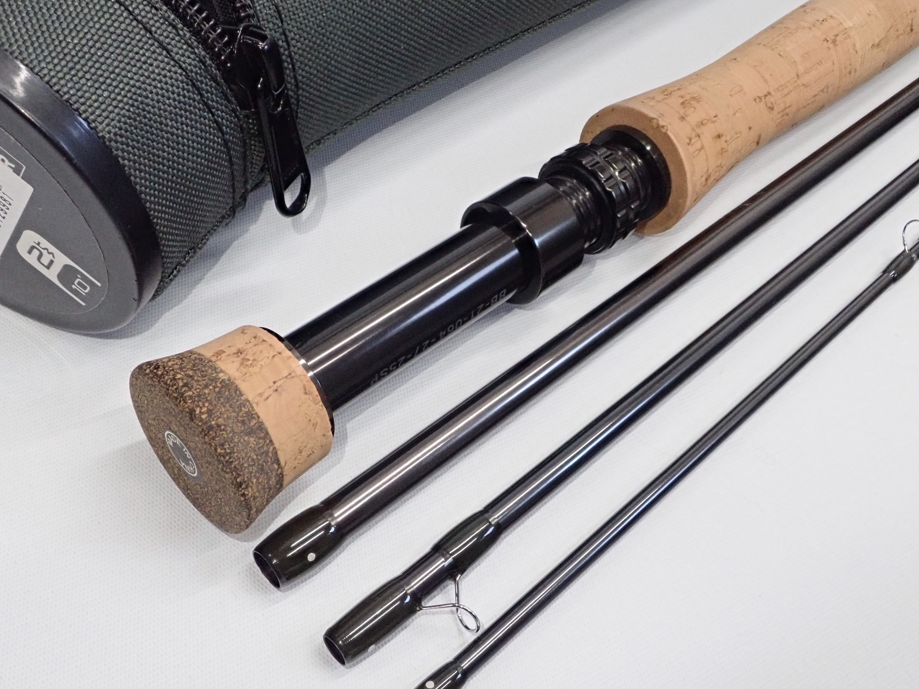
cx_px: 436
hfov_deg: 53.9
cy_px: 382
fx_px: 903
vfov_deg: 41.7
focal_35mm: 34
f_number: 3.2
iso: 800
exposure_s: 1/60
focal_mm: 5.5
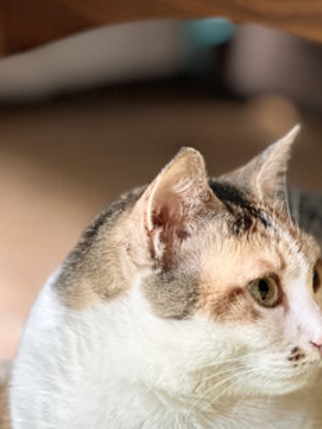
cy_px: 248
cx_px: 233
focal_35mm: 118
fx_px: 1464
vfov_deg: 16.7
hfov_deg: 12.5
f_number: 2.8
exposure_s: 1/25
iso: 400
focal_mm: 9
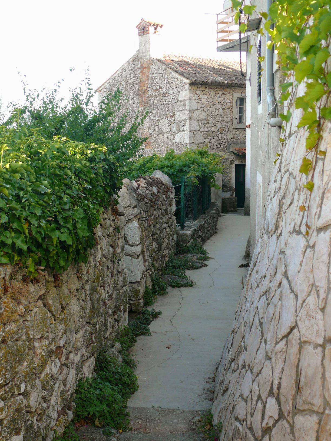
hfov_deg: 32.9
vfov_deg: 42.9
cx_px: 166
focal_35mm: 44
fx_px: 561
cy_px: 220
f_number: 3.2
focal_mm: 9.2
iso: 100
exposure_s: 1/80
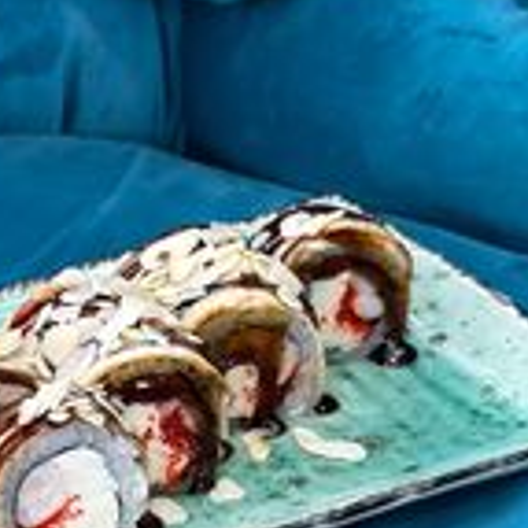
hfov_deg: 13.7
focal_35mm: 127
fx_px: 2192
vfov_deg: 13.7
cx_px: 122
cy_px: 220
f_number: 1.8
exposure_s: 1/50
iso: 250
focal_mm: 6.86
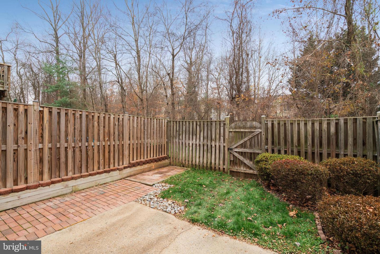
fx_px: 169
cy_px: 127
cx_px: 190
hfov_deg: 96.7
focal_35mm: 16
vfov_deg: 73.8
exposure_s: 1/200
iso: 1250
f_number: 8
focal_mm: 16
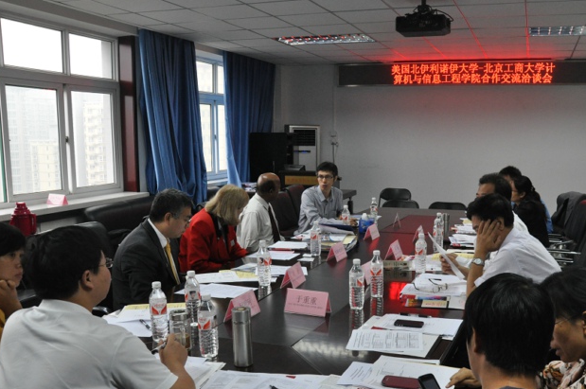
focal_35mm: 34
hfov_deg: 55.4
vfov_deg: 38.7
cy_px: 224
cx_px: 358
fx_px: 553
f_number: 8
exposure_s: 1/60
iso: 1600
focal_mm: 18
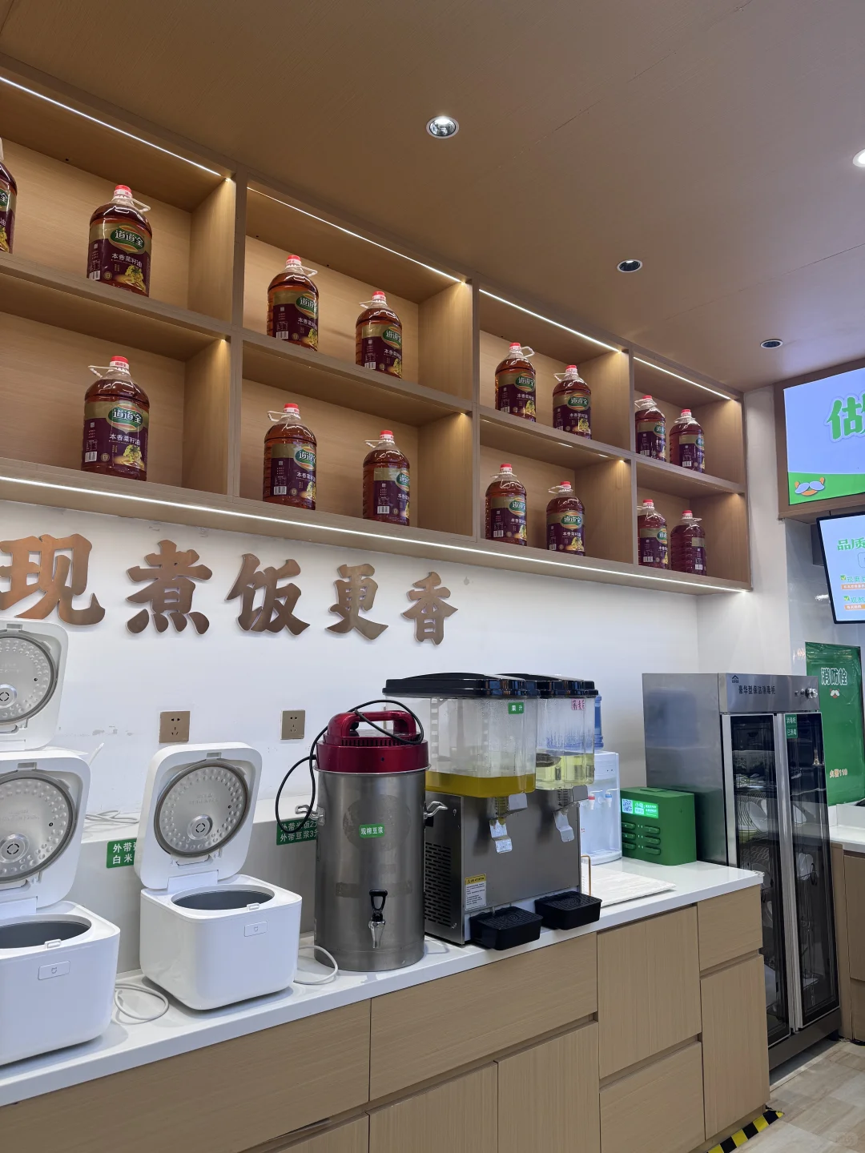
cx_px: 432
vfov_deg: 71.6
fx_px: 800
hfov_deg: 56.8
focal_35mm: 24
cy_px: 576
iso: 64
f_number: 1.78
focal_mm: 6.76
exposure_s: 1/121
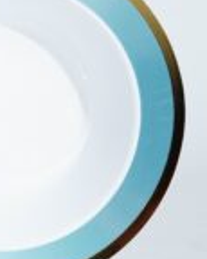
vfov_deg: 13.5
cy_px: 136
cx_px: -151
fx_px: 1096
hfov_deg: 10.2
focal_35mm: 143
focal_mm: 34
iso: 400
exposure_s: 1/45
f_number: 8
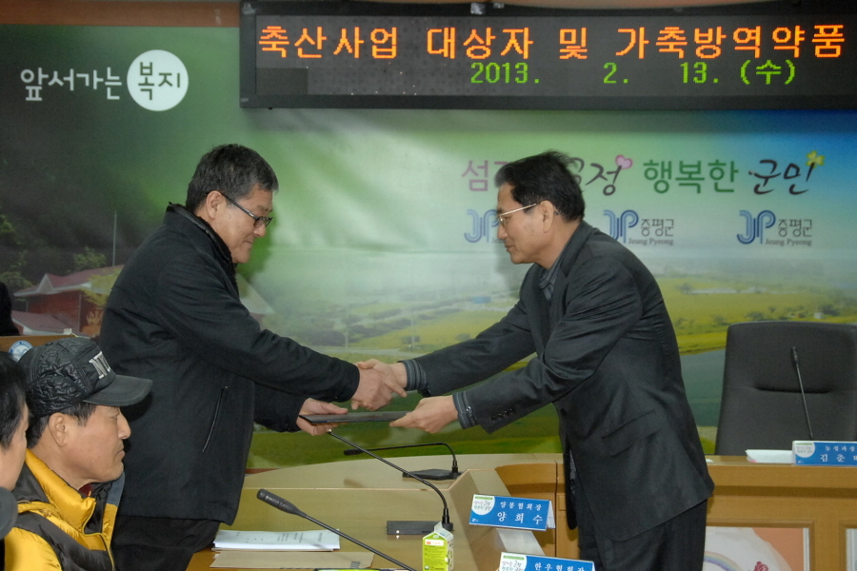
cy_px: 286
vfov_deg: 18.9
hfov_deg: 28.1
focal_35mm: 72
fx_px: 1714
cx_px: 428
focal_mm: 48
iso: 800
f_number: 6.7
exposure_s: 1/60
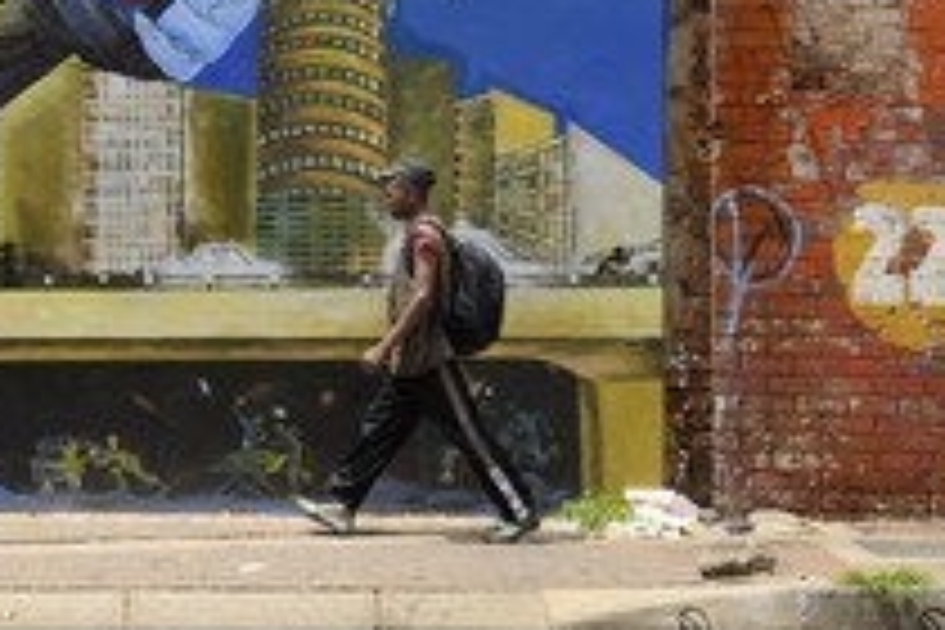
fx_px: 3675
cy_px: 32
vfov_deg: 9.7
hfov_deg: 14.5
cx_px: 50
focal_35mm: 140
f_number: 11
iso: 400
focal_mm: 70
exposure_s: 1/400
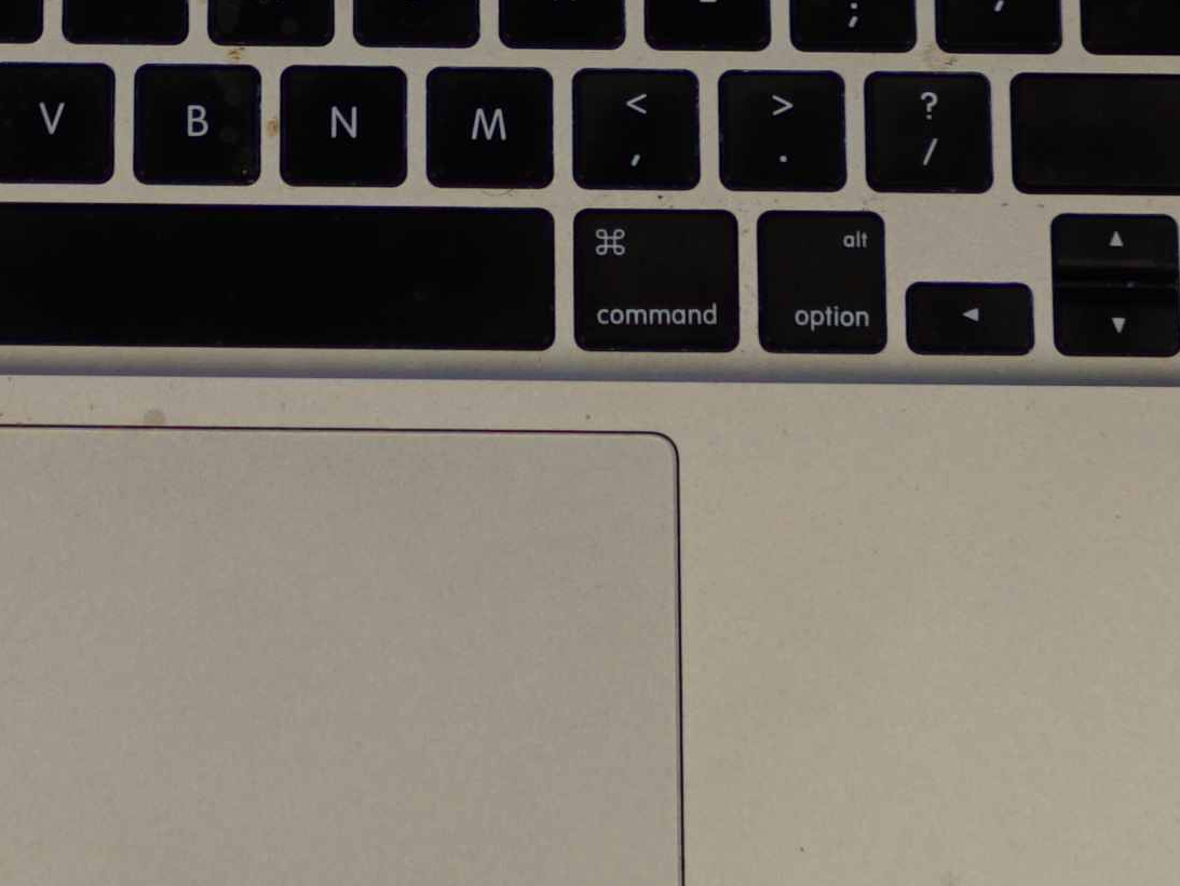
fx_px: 6477
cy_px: -504
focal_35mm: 190
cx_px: 180
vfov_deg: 7.7
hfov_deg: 10.4
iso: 100
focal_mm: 24
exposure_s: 1/15
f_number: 1.8
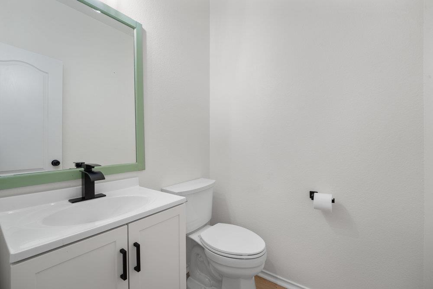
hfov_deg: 104.2
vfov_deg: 81.2
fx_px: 168
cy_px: 144
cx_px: 216
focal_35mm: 14
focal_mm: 14
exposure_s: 1/1.25
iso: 100
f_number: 8
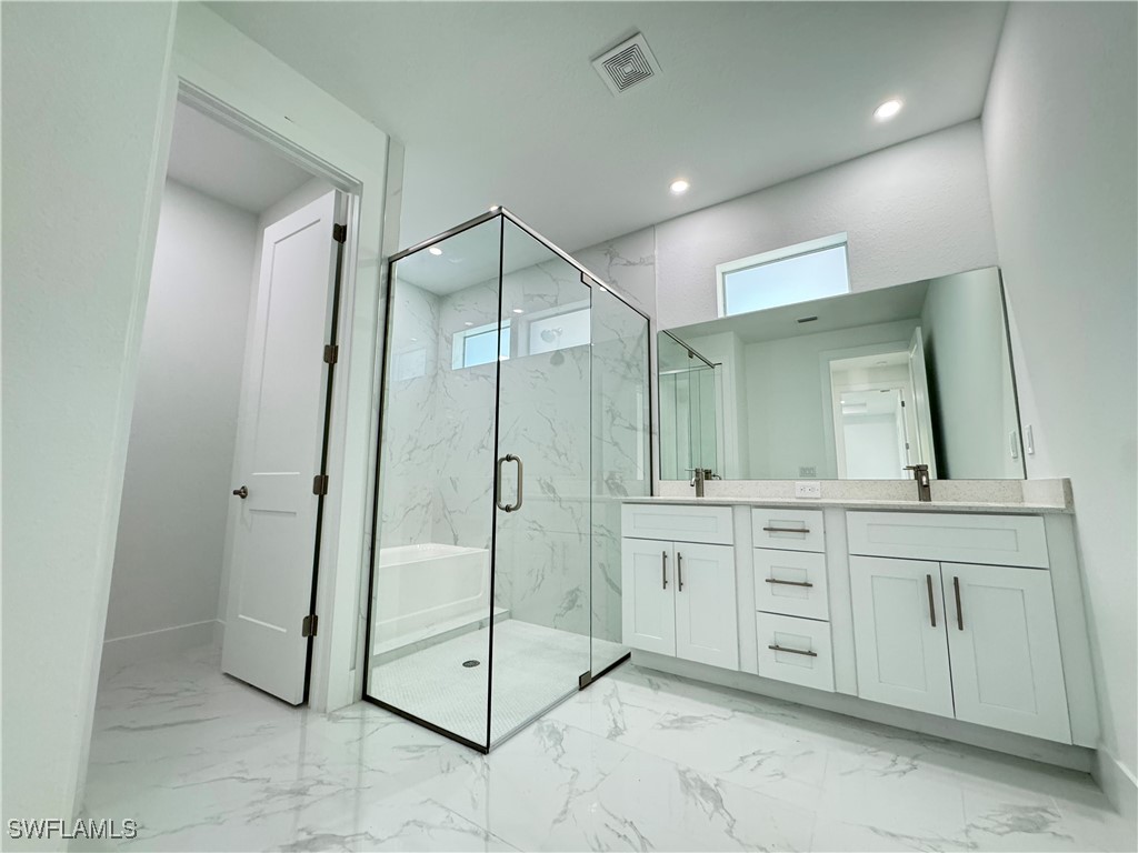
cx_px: 569
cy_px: 426
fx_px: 460
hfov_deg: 102.1
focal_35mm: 14
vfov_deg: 85.7
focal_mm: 2.22
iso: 320
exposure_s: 1/120
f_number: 2.2
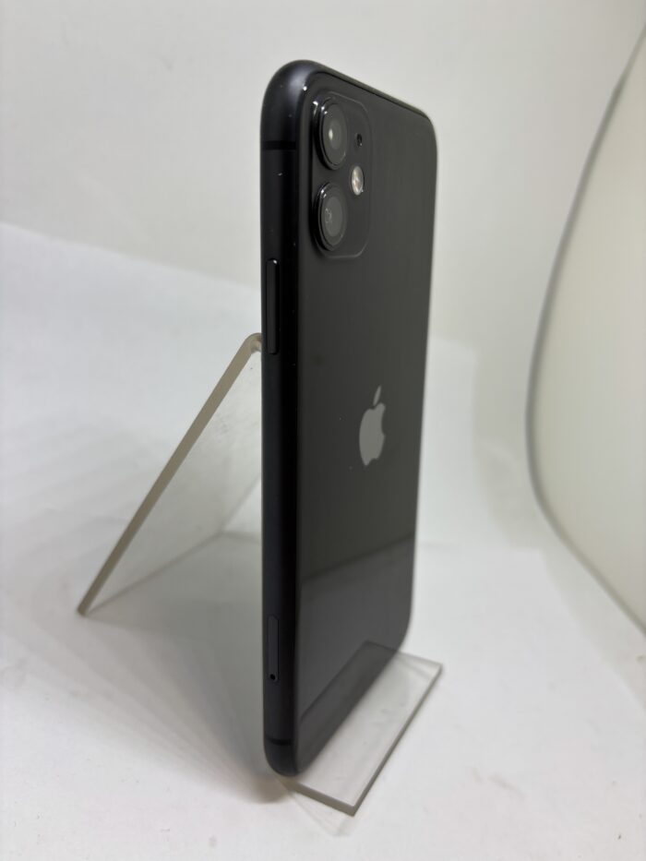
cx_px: 323
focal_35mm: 26
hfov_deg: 53.1
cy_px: 430
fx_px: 647
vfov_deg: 67.3
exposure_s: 1/121
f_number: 1.6
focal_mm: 5.96
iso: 40
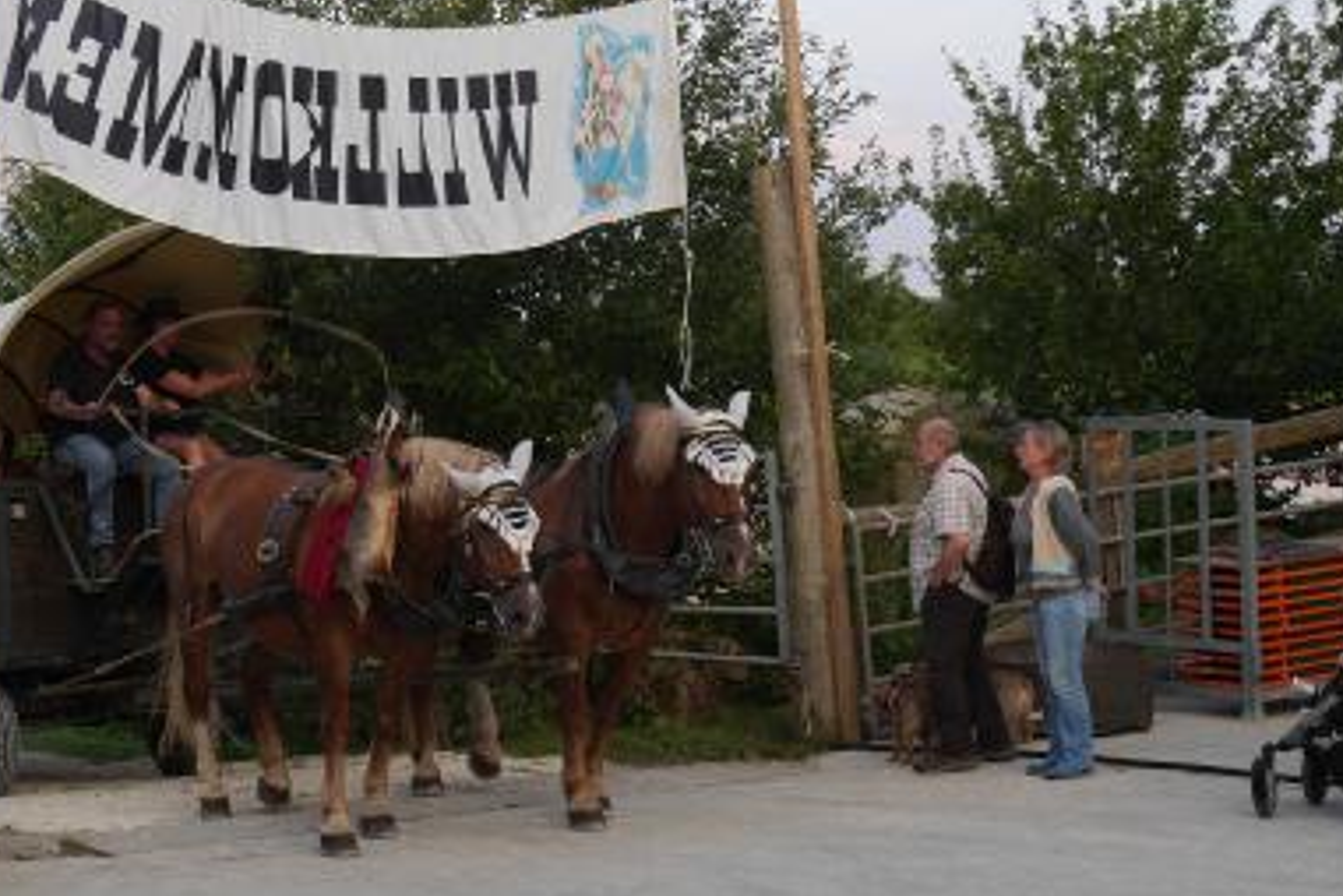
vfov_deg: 18.9
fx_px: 2686
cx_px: 335
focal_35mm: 72
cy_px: 462
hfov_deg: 27.7
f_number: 4.5
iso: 200
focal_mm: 22
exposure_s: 1/100
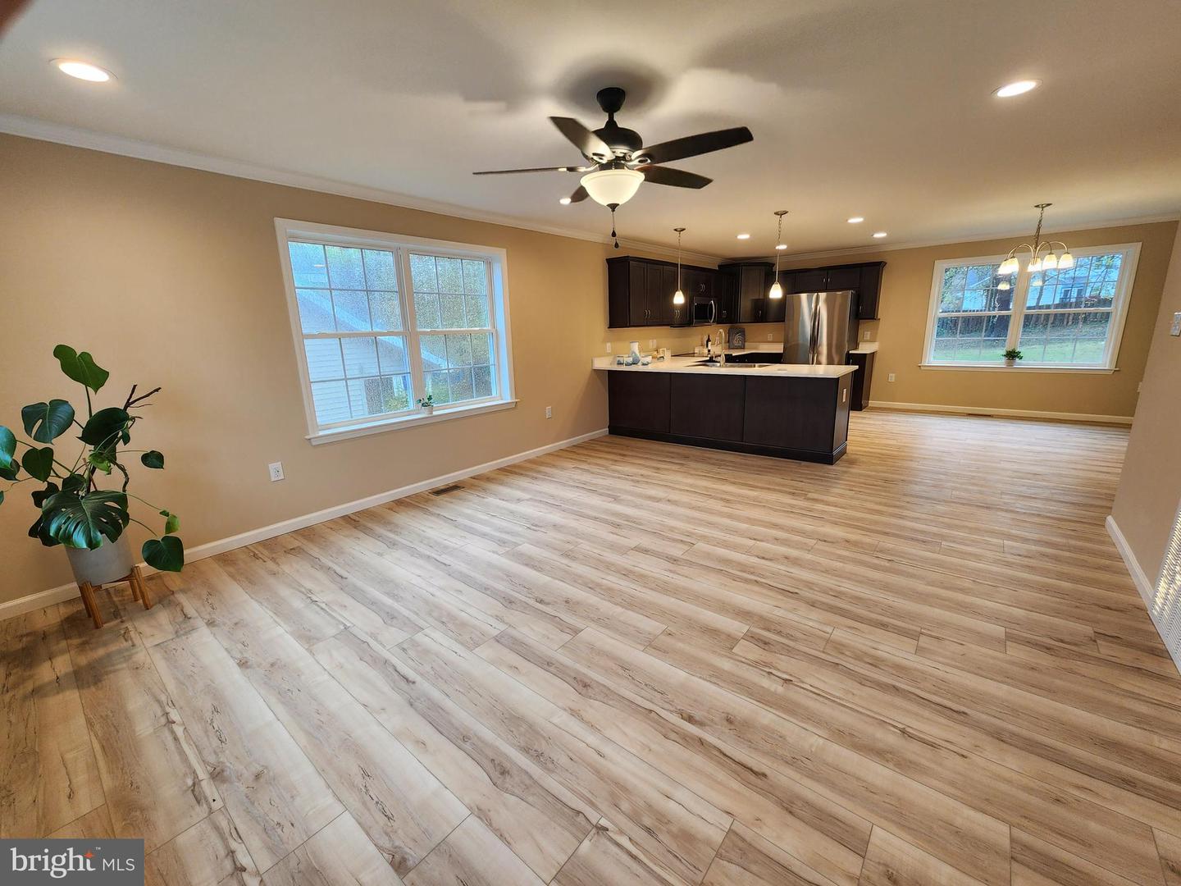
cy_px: 443
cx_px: 590
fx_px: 444
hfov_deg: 106.2
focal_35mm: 13
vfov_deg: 89.9
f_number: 2.2
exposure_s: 1/60
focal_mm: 2.2
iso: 125
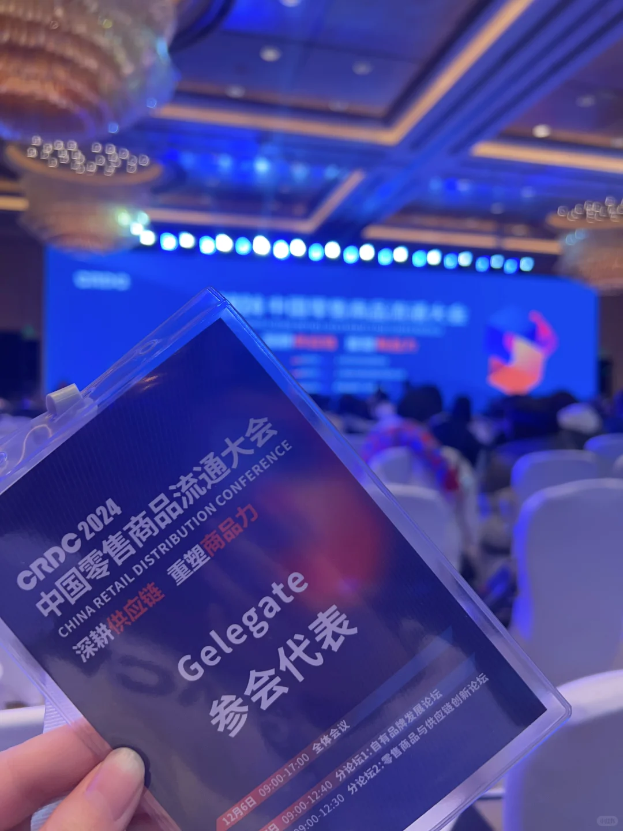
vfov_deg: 67.3
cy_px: 416
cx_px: 312
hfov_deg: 53.1
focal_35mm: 26
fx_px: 624
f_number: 1.5
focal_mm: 5.7
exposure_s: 1/100
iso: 100
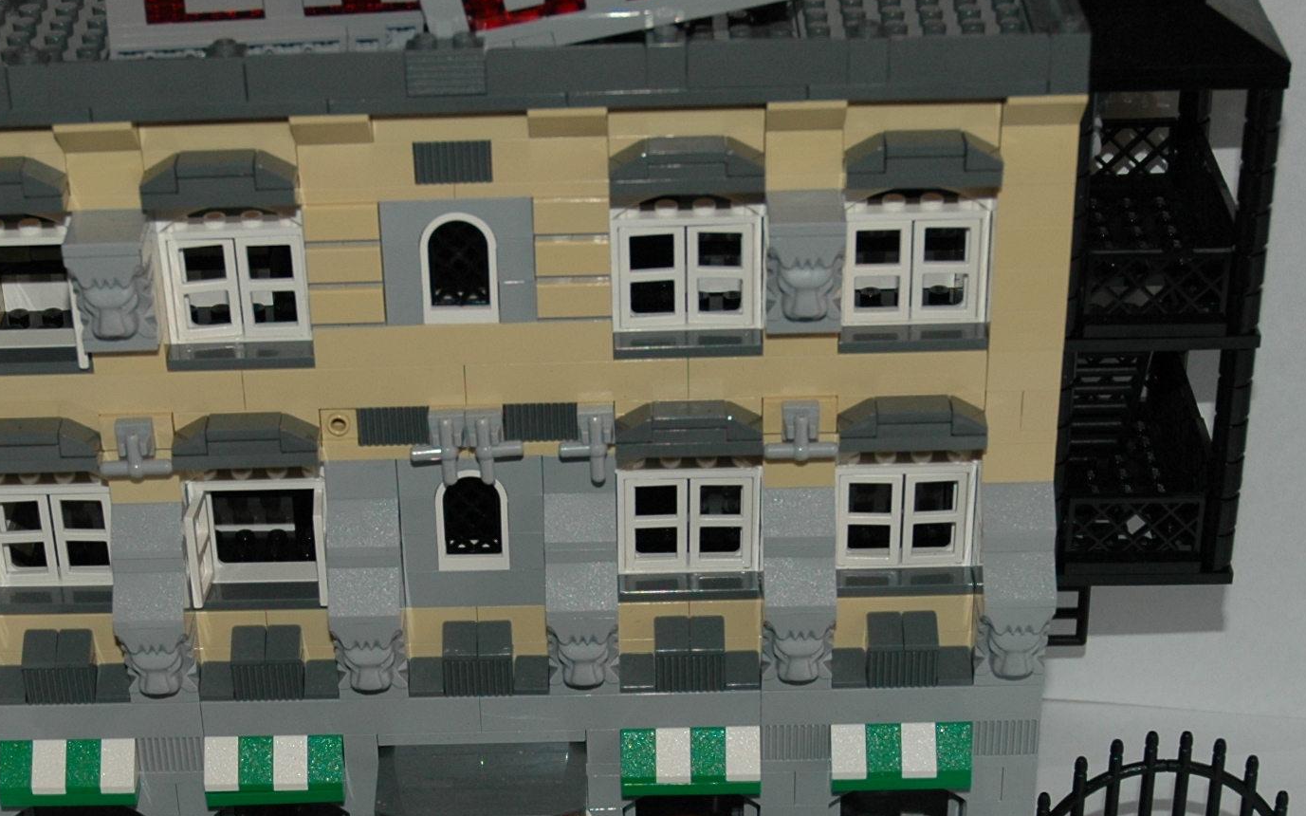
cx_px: 523
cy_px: 771
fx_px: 3207
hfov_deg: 23.0
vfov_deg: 14.3
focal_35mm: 90
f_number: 3.8
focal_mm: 27
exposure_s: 1/60
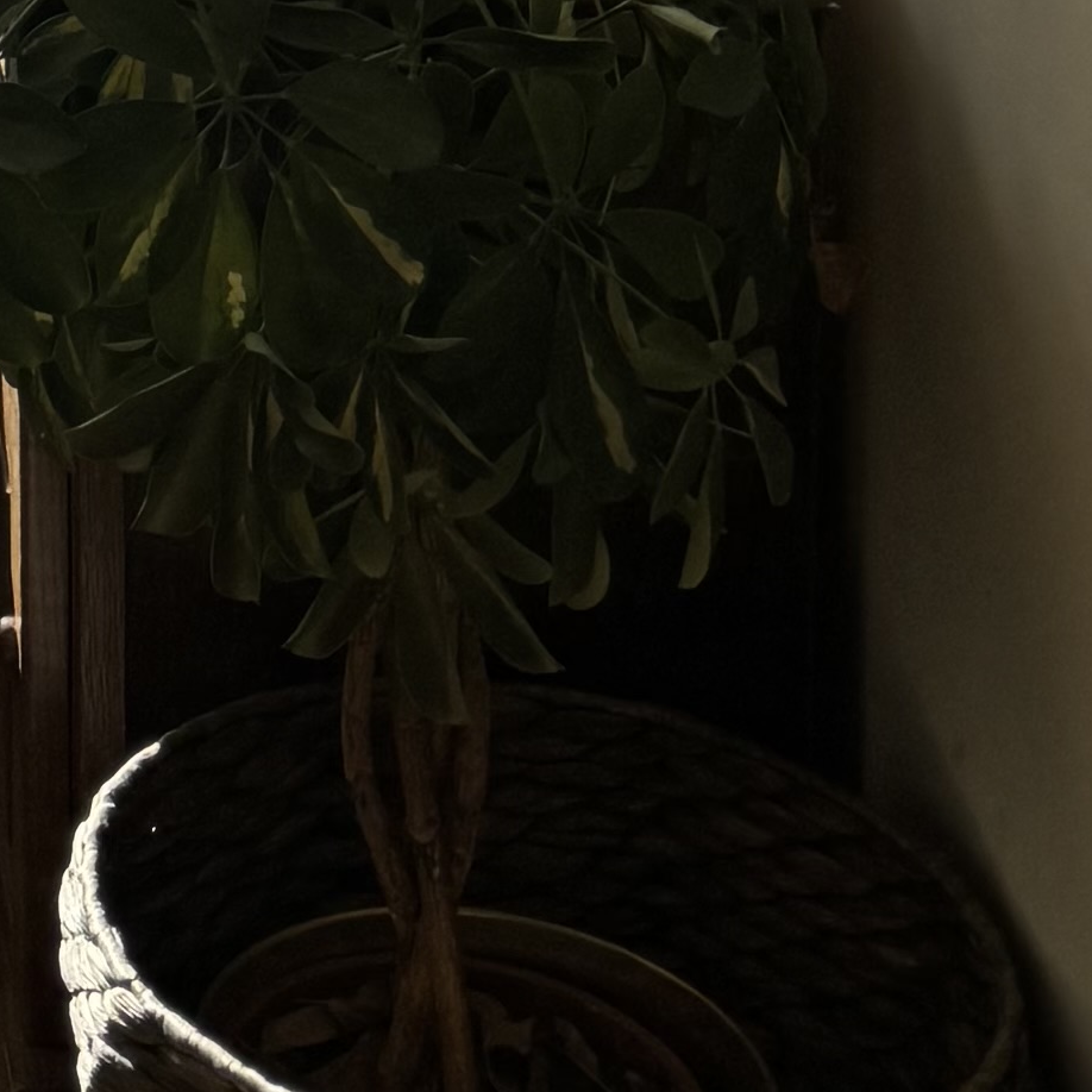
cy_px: -1287
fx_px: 4711
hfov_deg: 11.7
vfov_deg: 11.5
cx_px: -1197
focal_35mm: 132
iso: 80
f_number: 1.78
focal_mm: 6.76
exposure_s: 1/3247
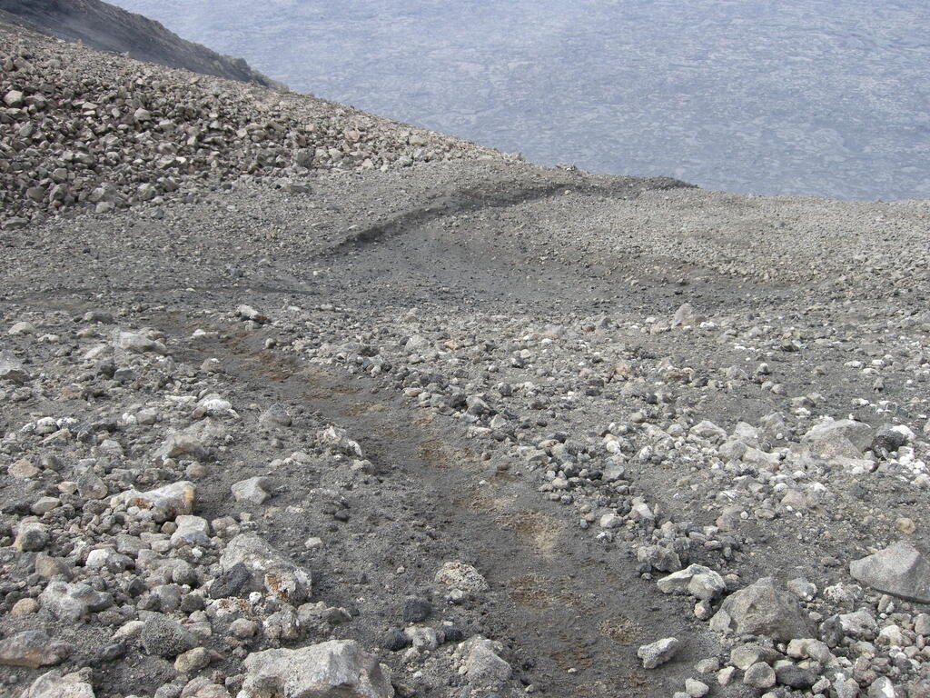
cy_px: 349
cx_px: 465
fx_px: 940
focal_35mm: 35
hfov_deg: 52.6
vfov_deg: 40.7
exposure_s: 1/159
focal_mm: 7.5
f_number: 4.3
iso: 100
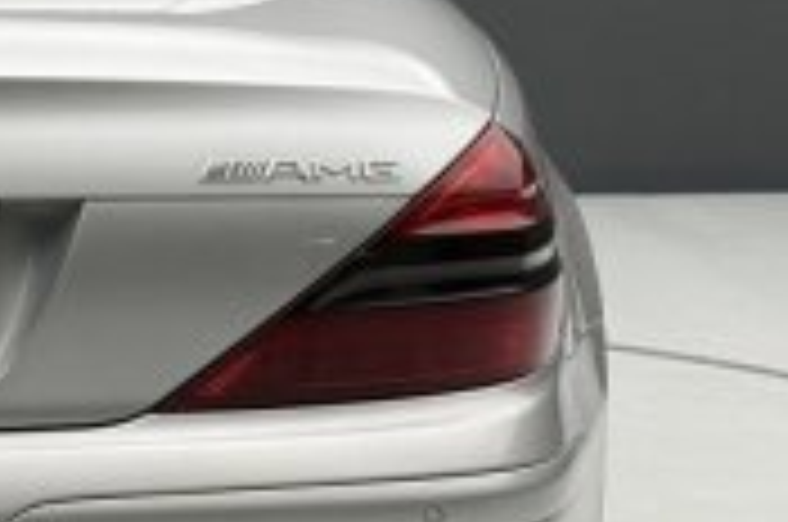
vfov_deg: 7.5
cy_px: 364
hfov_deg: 11.0
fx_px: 3998
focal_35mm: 183
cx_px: -279
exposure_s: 1/99
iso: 100
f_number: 1.78
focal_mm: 6.76
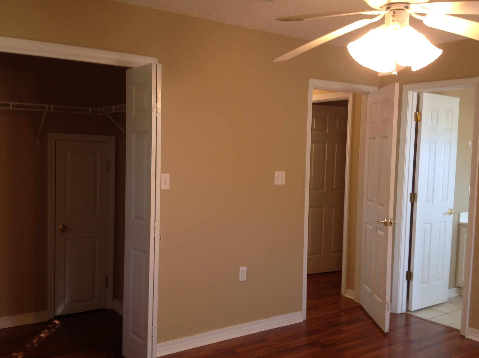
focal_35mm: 38
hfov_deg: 49.0
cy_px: 183
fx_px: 525
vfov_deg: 37.6
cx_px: 235
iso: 80
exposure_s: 1/15
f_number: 2.4
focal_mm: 4.28
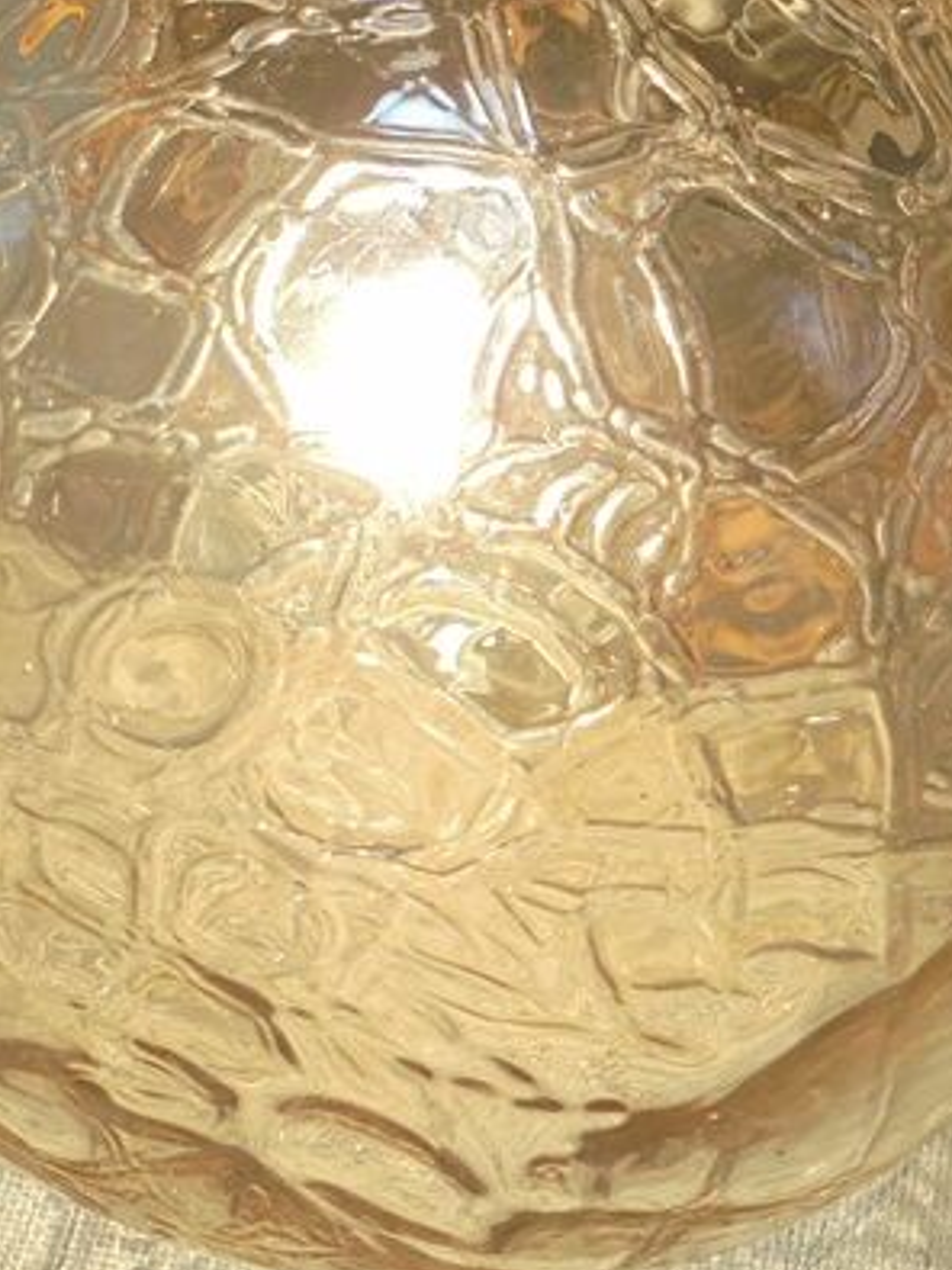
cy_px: 453
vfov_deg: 20.0
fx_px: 3596
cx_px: 465
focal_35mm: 98
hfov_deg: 15.1
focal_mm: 7.8
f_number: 4.5
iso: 100
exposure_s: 1/250
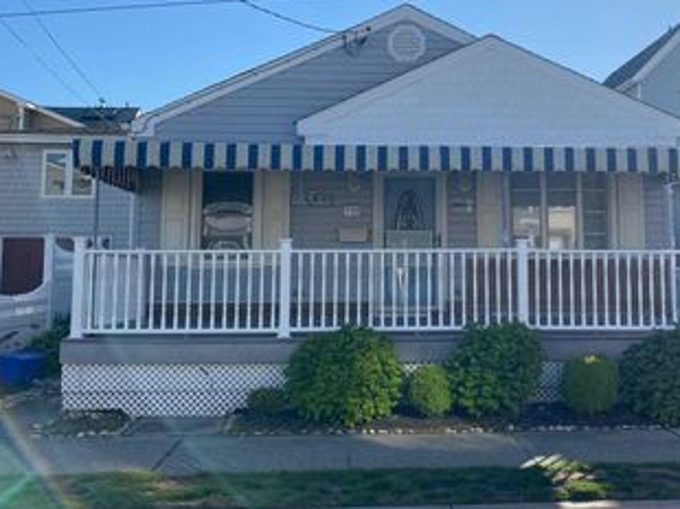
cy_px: 179
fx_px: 824
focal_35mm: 42
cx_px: 434
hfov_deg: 44.4
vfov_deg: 34.1
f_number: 1.8
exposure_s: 1/3497
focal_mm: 4.25
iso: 32
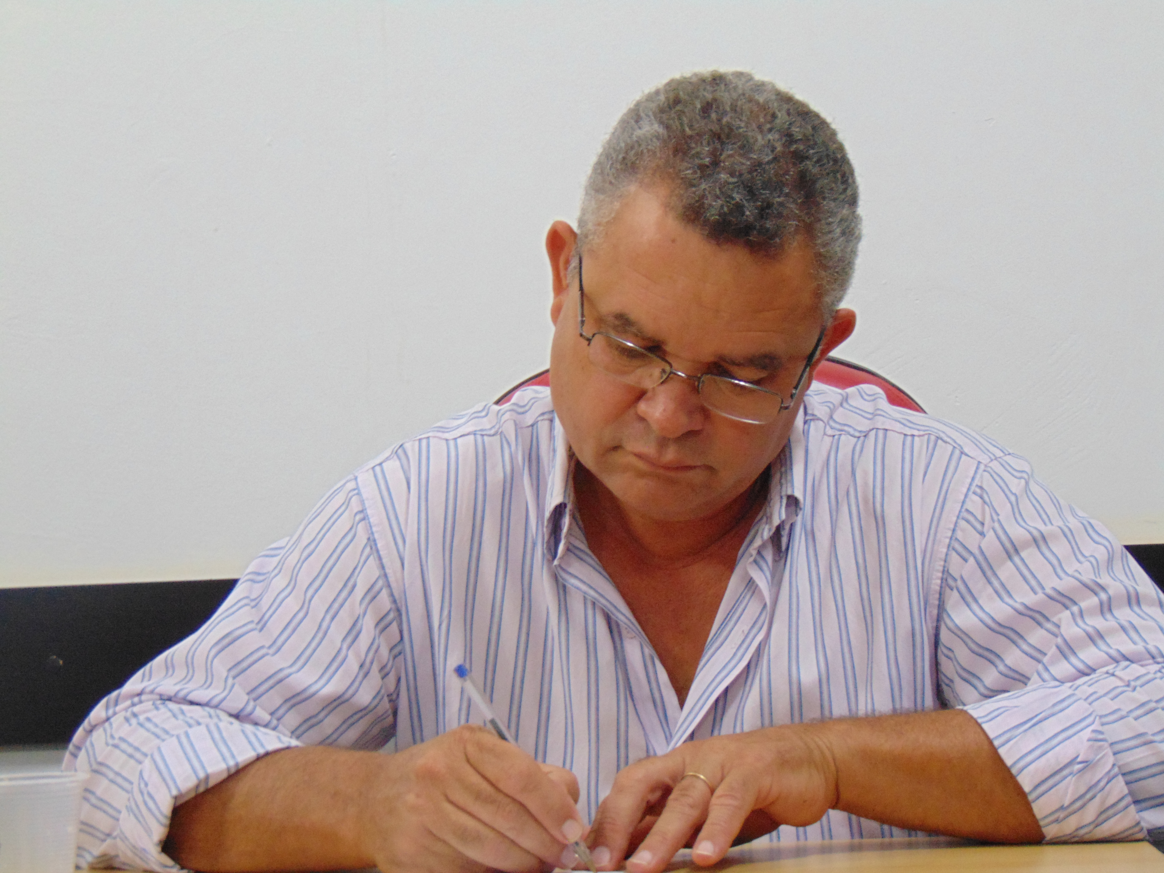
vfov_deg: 13.7
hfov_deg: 18.2
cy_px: 436
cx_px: 582
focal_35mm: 108
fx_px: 3632
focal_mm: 19.4
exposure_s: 1/25
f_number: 3.9
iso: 400
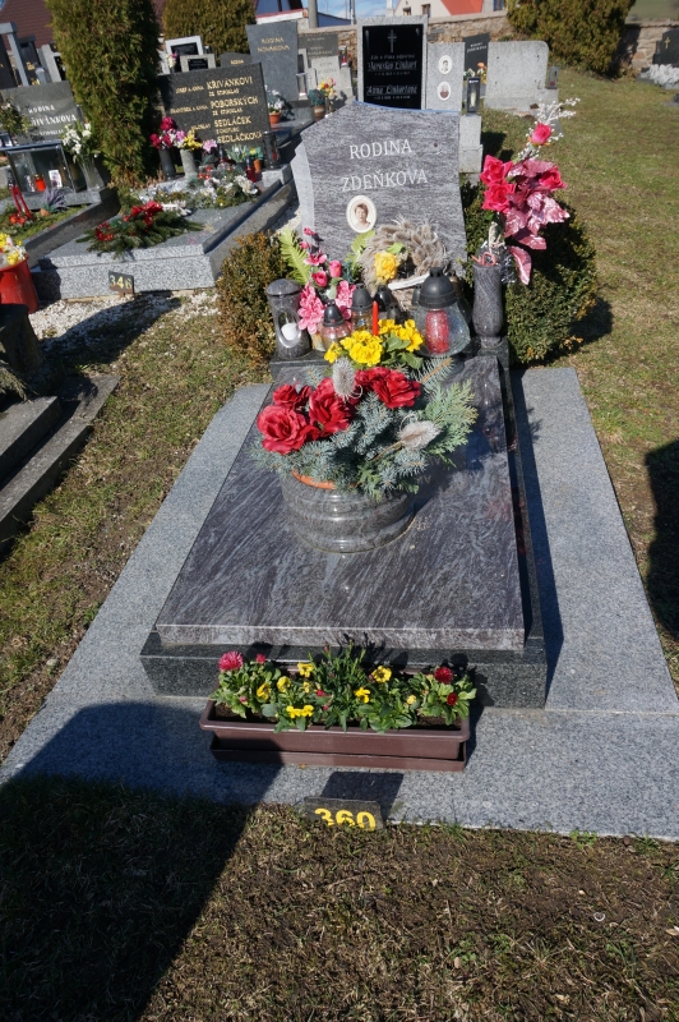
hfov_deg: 53.1
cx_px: 340
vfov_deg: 73.8
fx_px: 680
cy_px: 511
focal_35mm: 24
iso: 100
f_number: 9
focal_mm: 16
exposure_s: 1/250
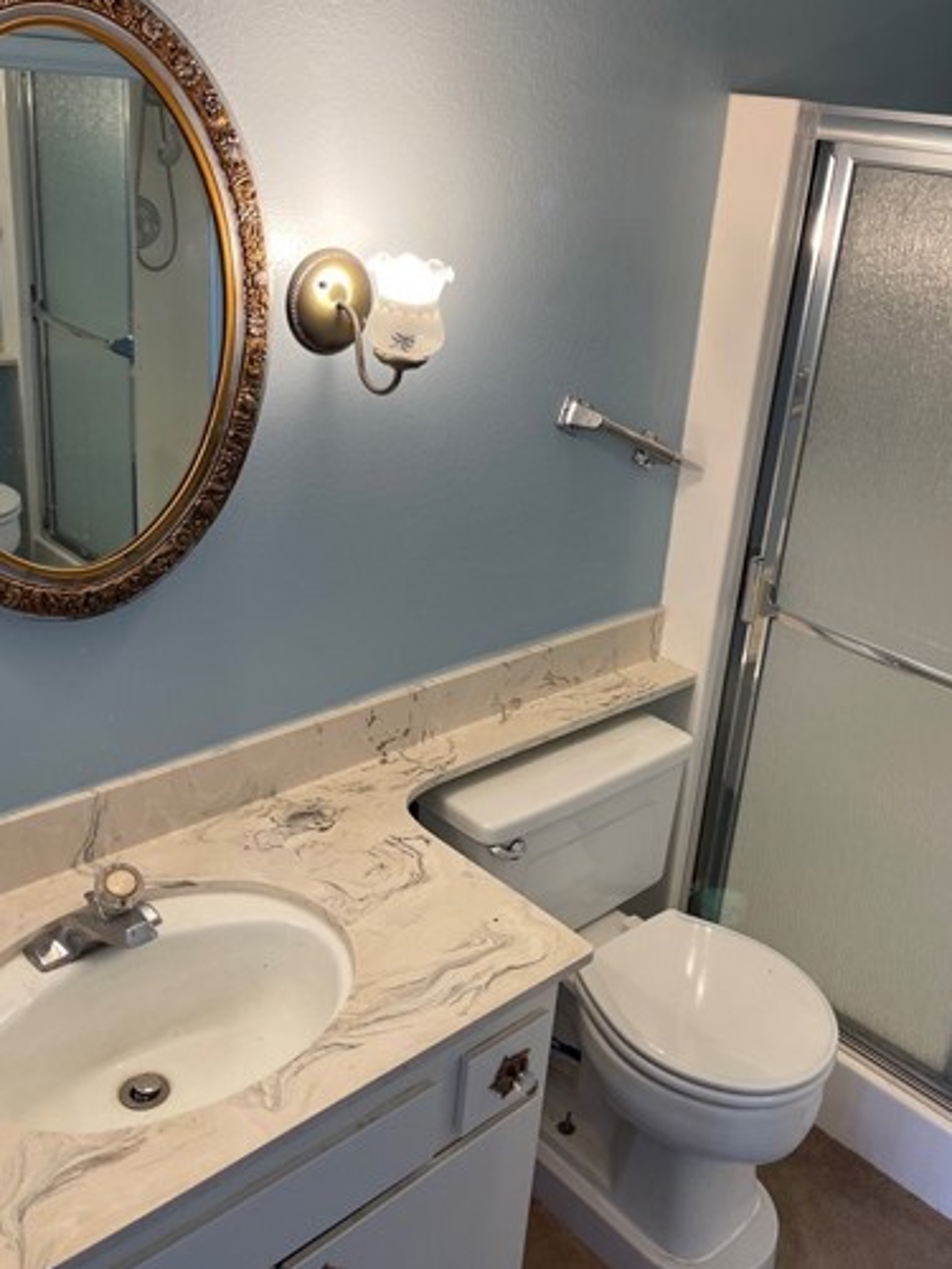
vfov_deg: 56.7
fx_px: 1173
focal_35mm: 32
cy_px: 584
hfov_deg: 43.9
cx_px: 569
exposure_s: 1/60
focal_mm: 5.1
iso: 64
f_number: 1.6
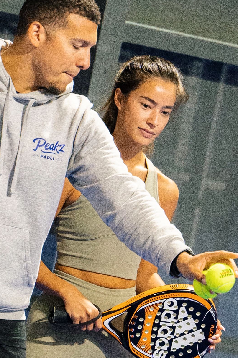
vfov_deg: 7.1
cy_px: 376
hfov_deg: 4.8
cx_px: 93
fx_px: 2846
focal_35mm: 287
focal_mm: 75
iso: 5000
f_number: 4
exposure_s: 1/160
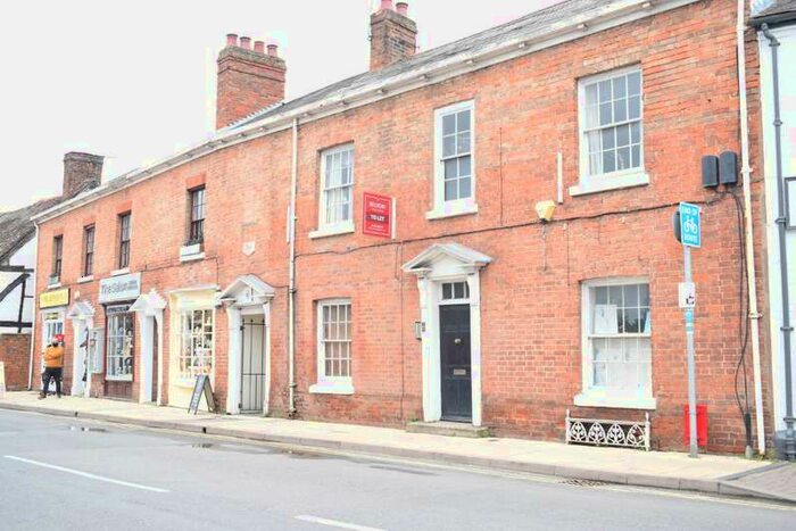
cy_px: 266
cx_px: 398
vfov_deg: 35.5
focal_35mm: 38
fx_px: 829
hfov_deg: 51.3
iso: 125
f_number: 7.1
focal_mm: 25
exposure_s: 1/60
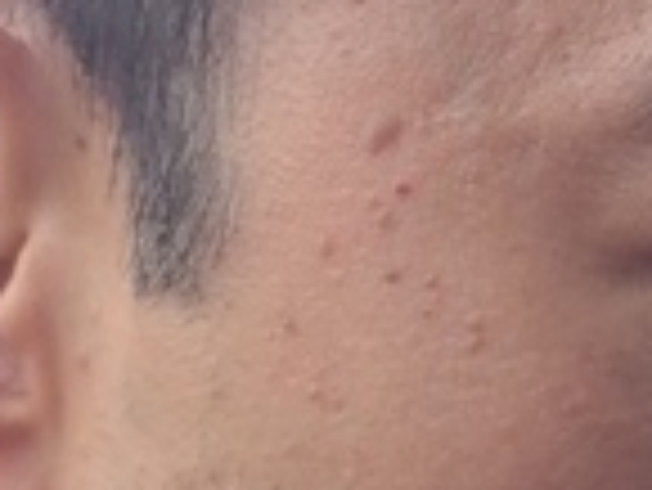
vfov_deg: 7.3
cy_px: 306
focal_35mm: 205
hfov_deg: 9.5
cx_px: 805
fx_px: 3864
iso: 32
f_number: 2.2
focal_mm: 4.15
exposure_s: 1/334
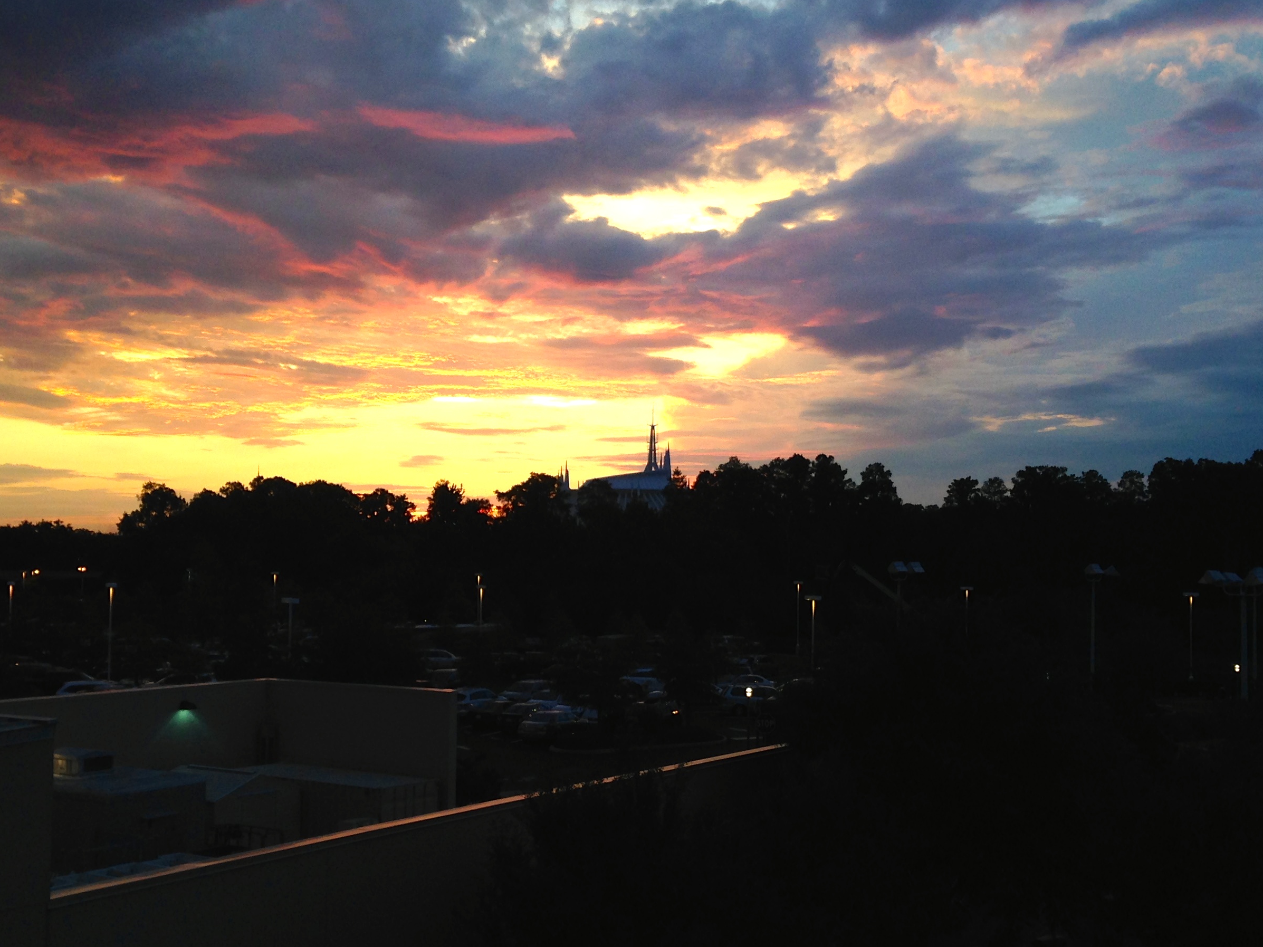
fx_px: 1642
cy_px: 518
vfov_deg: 32.2
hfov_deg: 42.1
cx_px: 657
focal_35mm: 45
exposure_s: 1/129
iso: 50
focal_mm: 4.12
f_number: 2.4
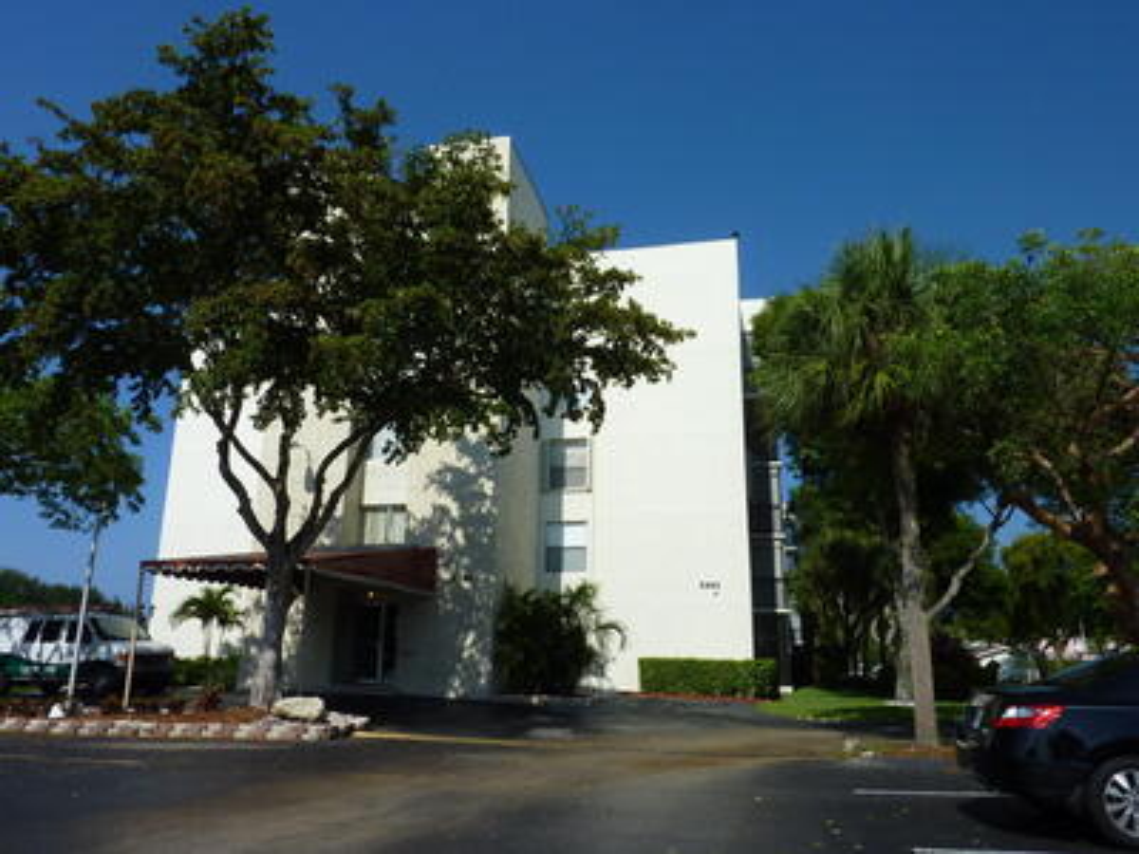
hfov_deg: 69.4
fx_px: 823
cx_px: 570
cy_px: 427
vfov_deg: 54.9
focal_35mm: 25
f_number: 5.6
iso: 80
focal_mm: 4.1
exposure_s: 1/500
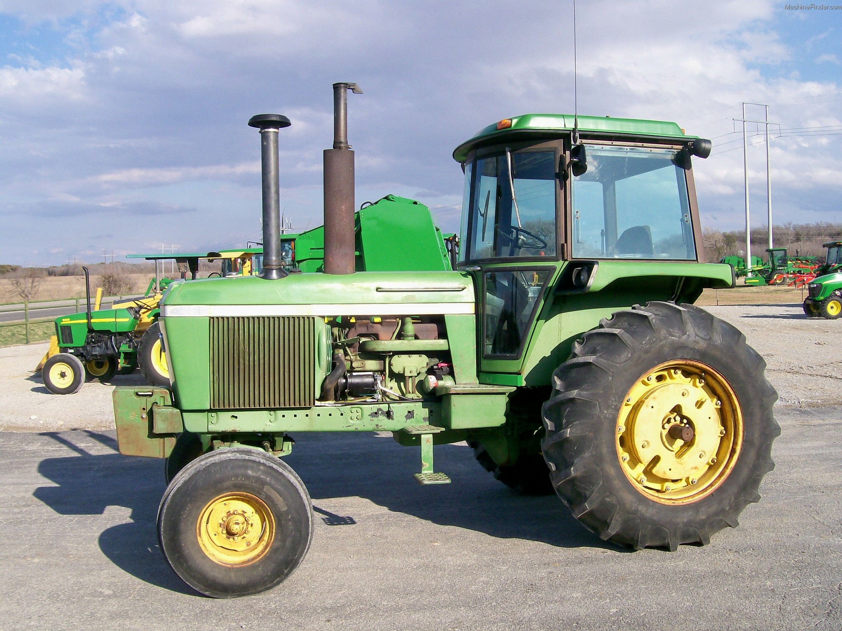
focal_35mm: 36
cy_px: 316
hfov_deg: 51.4
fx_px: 876
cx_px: 421
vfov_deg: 39.7
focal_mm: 6
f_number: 4.8
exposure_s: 1/474
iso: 80
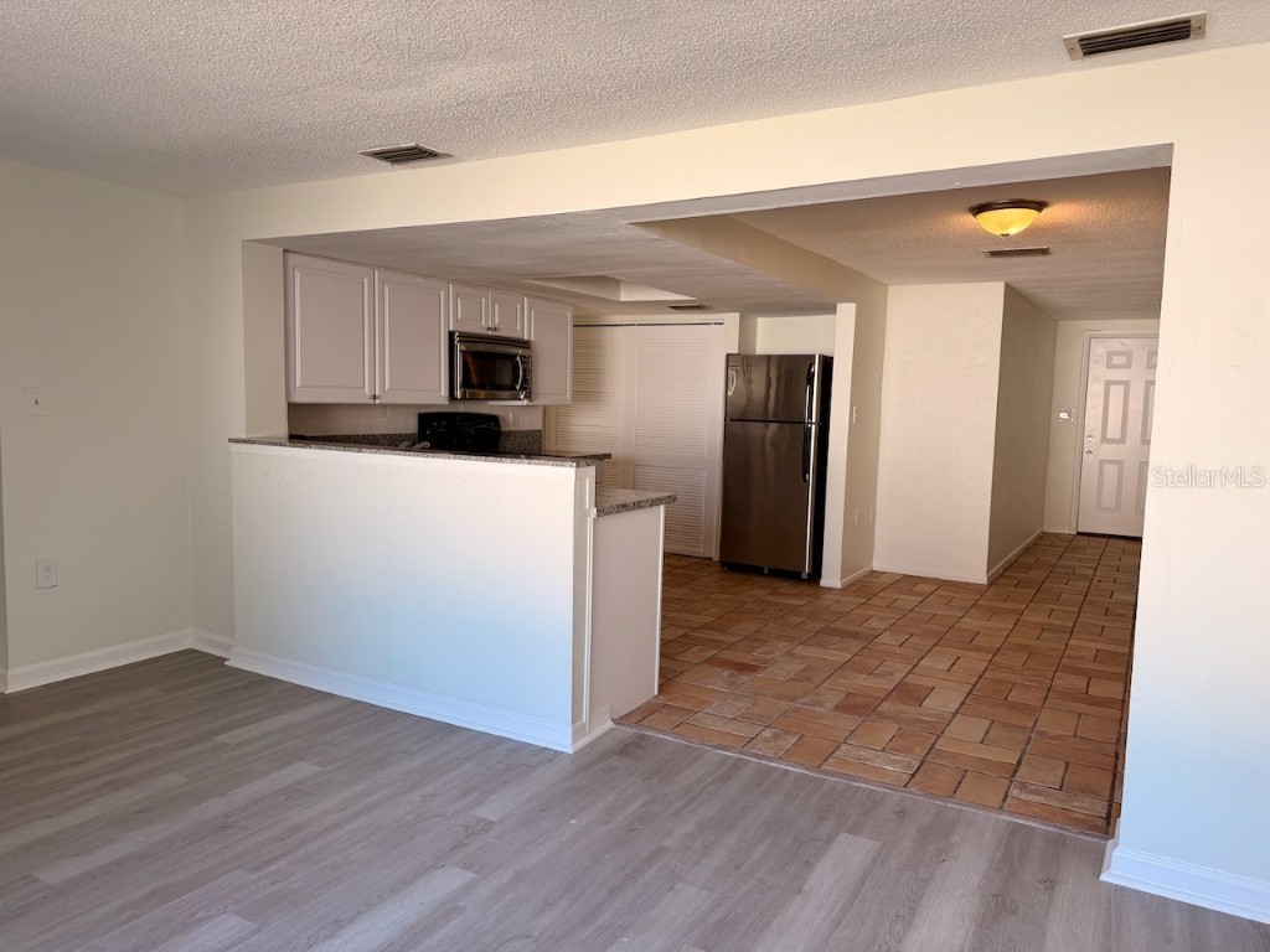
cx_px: 635
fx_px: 881
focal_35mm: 24
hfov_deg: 71.6
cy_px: 476
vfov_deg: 56.8
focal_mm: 6.76
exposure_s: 1/121
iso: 80
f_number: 1.78
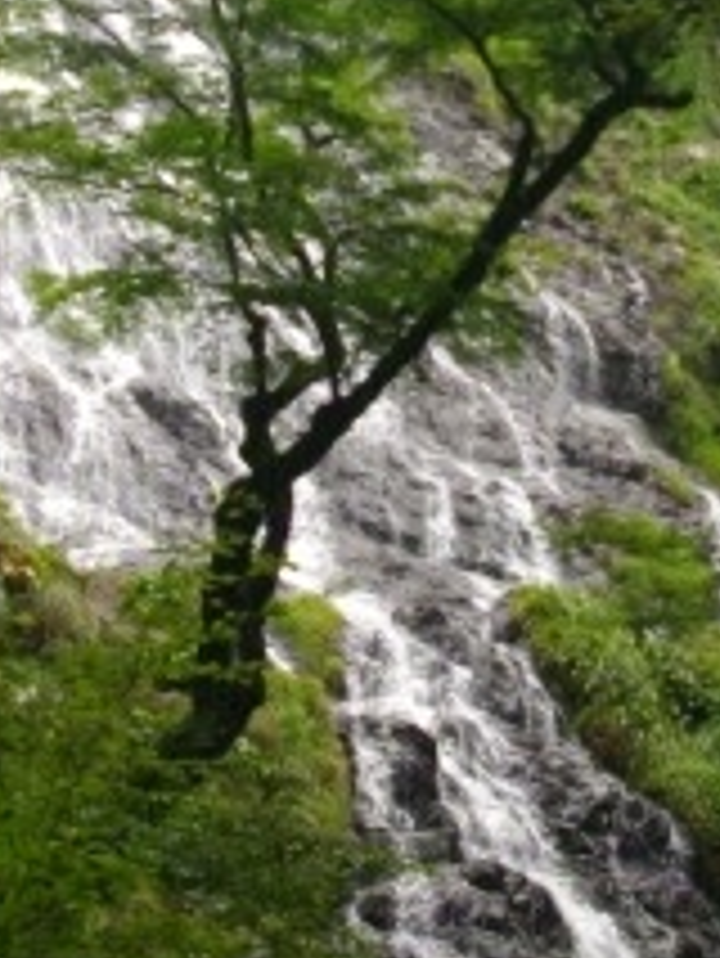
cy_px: 36
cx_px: 508
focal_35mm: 178
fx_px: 4932
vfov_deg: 11.0
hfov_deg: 8.3
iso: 100
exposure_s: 1/200
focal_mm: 6.2
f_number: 2.8
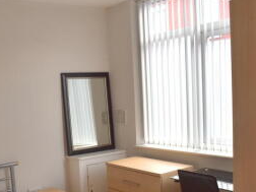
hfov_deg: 38.4
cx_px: 84
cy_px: 142
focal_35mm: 49
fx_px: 362
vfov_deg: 29.3
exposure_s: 1/160
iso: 400
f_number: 6.3
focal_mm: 18
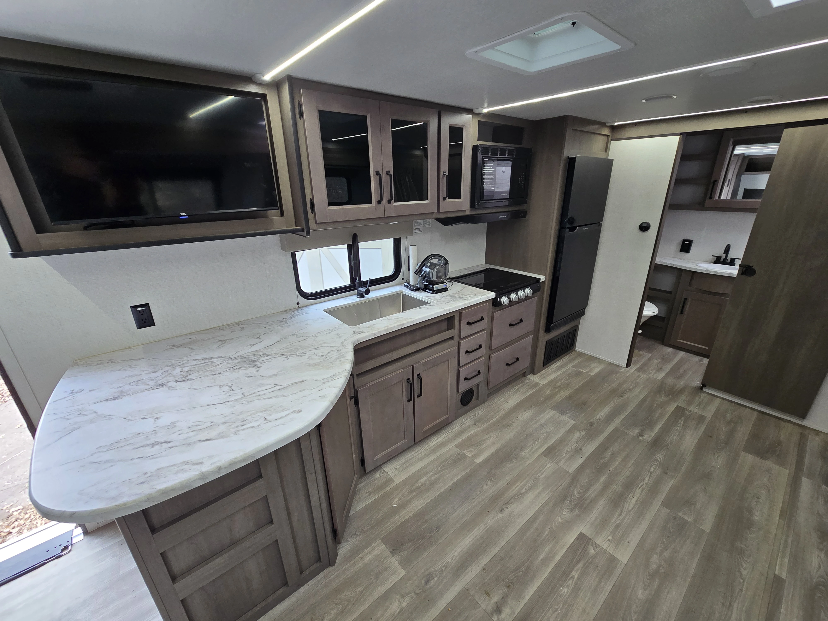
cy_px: 310
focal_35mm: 13
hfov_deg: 106.2
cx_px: 414
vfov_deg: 89.9
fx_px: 311
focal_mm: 2.2
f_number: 2.2
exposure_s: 1/71.5
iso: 125
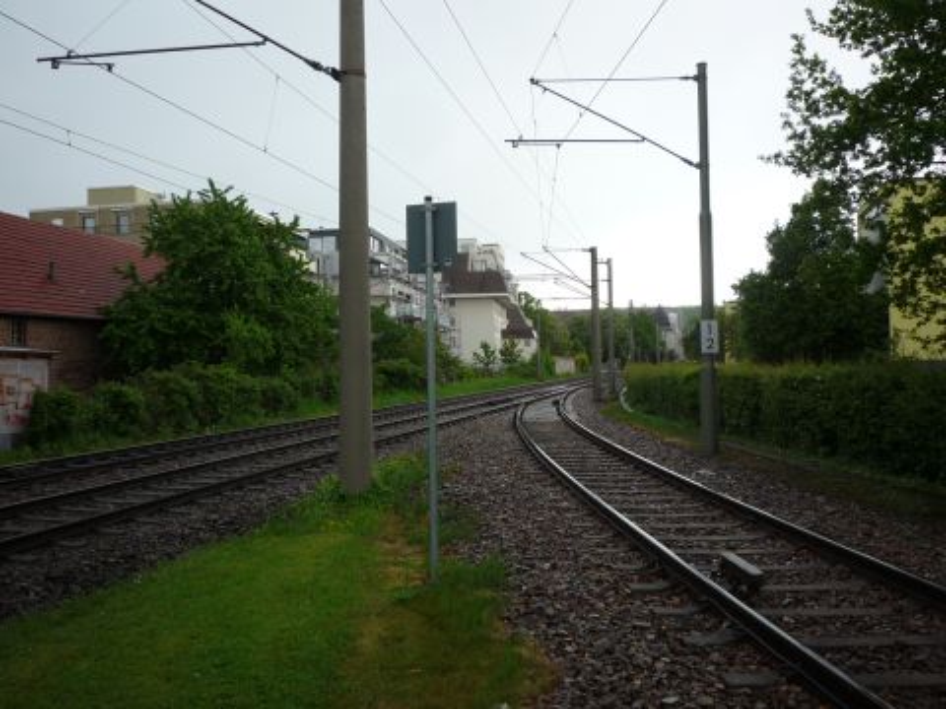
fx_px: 875
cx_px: 473
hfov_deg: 56.8
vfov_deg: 44.2
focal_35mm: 32
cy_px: 354
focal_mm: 5.2
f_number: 4
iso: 100
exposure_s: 1/100
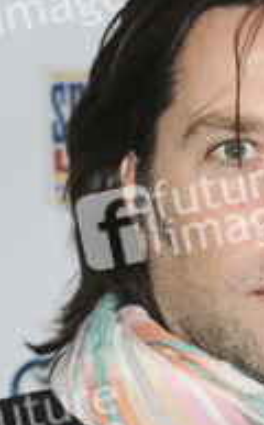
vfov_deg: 8.3
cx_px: 254
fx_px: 2935
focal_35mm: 254
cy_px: 328
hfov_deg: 5.1
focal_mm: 80
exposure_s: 1/200
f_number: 4.5
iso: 320
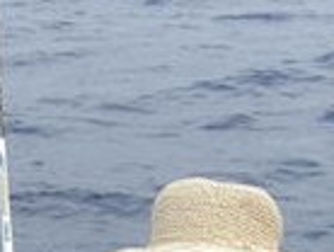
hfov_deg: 11.3
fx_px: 1672
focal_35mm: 173
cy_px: 485
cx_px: 5
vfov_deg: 8.2
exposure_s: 1/640
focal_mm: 7.9
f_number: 4
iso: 80
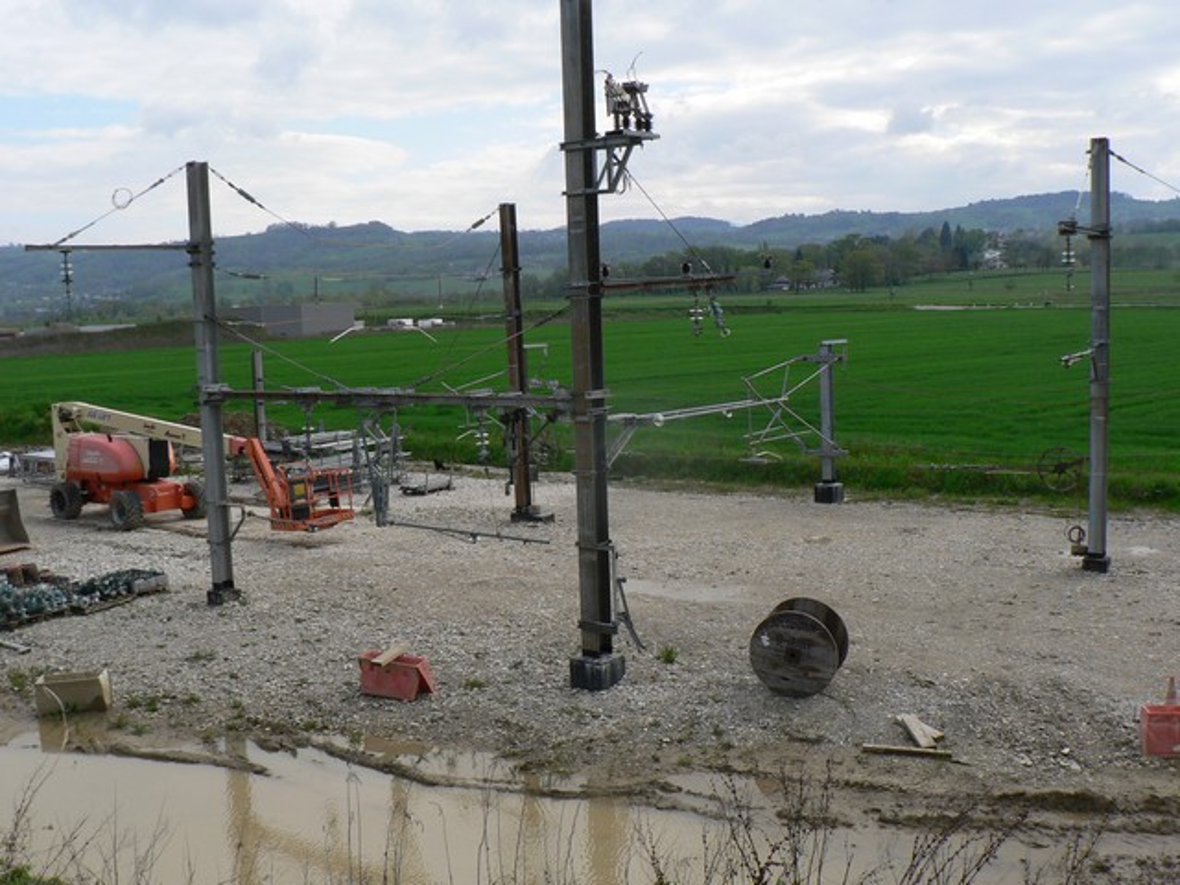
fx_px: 1227
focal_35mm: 36
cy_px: 442
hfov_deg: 51.4
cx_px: 590
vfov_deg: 39.7
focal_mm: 6
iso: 80
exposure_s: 1/320
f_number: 4
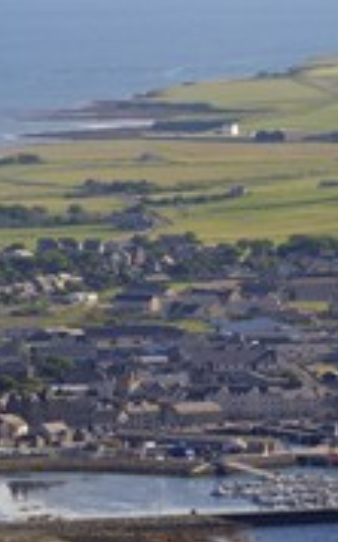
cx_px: 225
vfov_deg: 4.4
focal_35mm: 482
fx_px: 7115
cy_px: 368
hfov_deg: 2.7
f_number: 9
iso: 400
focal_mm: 200
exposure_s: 1/800
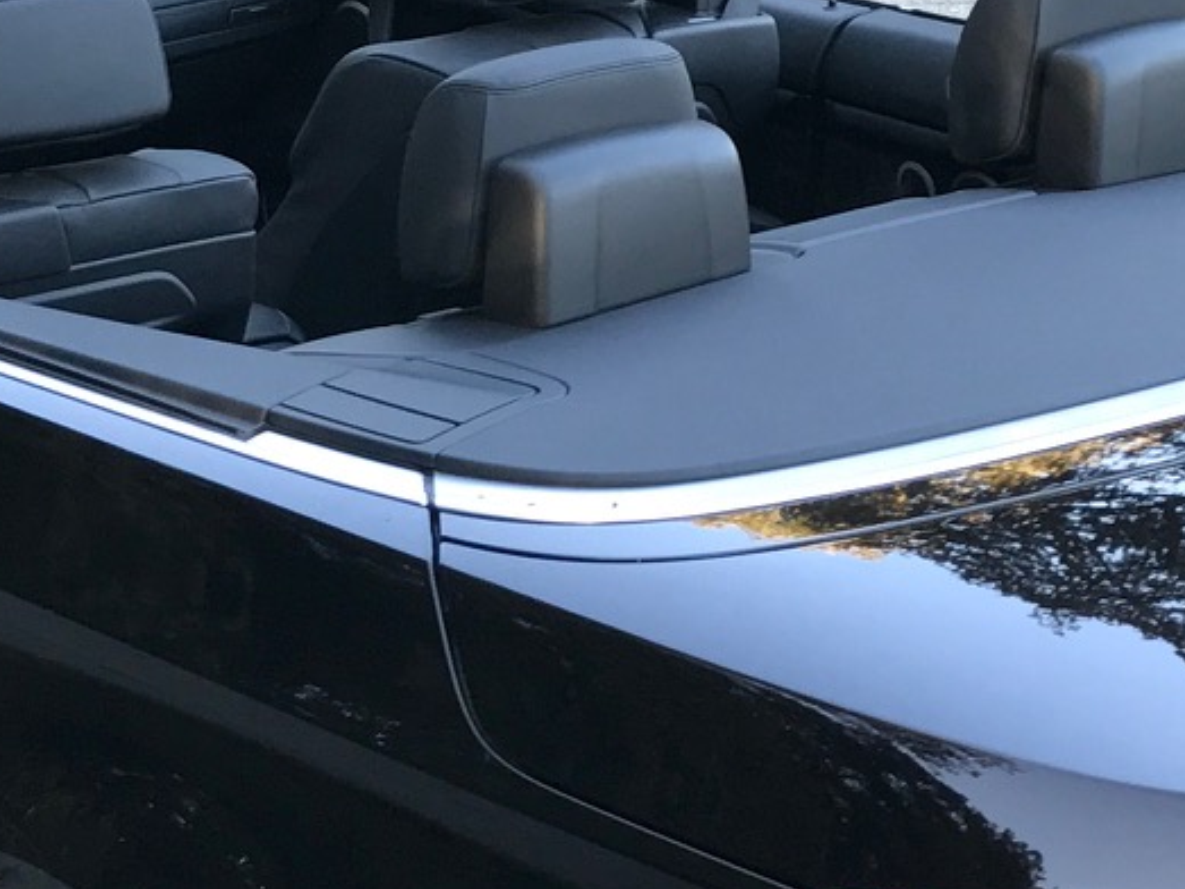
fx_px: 3696
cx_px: 510
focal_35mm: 108
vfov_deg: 13.7
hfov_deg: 18.2
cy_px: 637
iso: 40
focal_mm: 3.99
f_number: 1.8
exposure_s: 1/120
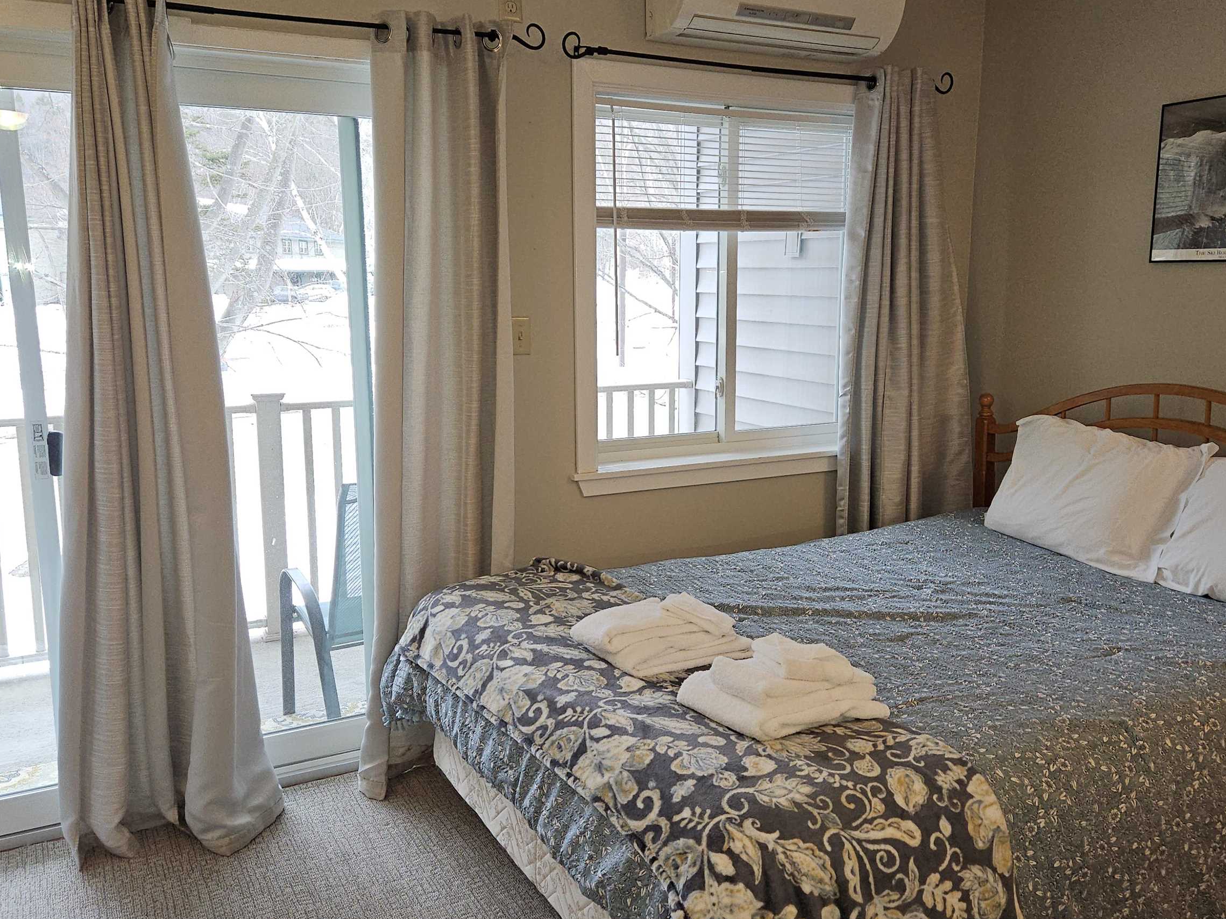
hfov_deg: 58.3
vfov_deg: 45.4
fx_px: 1098
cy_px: 461
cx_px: 663
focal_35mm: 31
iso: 100
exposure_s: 1/60
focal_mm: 5.4
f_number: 1.8
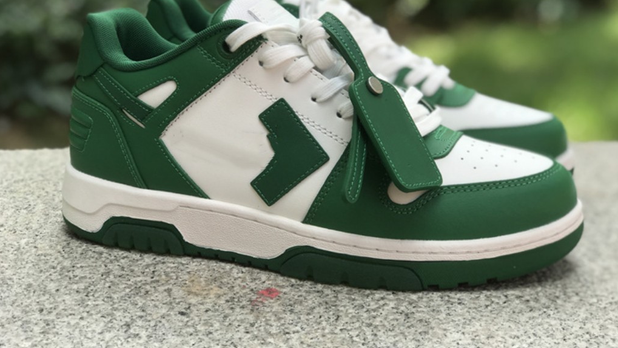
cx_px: 311
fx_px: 1065
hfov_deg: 32.4
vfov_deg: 18.5
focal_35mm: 65
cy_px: 125
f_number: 2.8
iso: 20
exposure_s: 1/130
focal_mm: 6.6
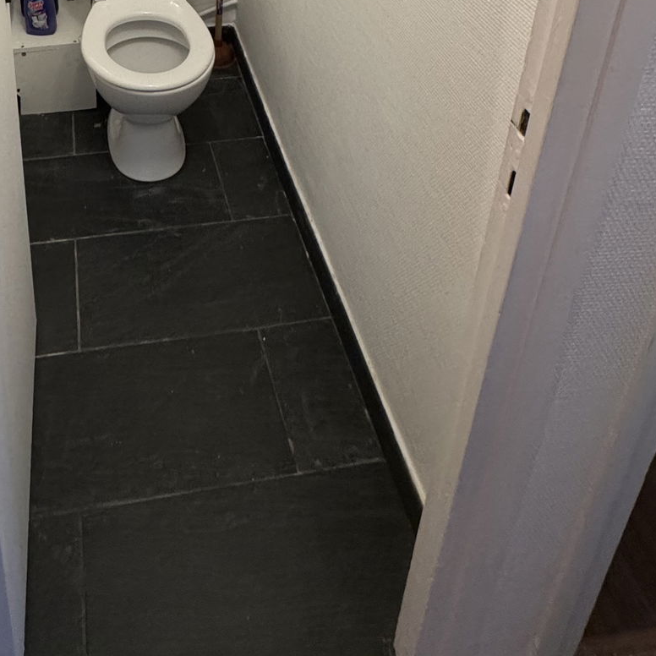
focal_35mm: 34
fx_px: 729
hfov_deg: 46.6
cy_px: -119
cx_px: 161
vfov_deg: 37.5
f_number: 2.2
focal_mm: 2.22
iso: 320
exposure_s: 1/60
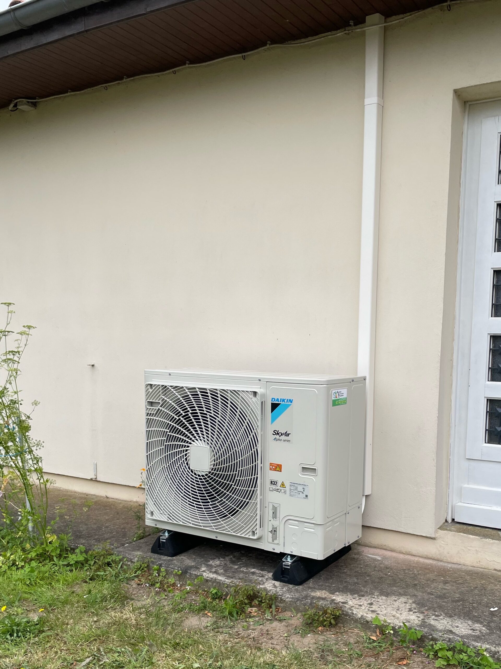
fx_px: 502
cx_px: 250
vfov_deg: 67.3
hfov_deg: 53.0
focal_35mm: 26
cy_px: 334
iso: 32
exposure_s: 1/2053
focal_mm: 4.2
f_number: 1.6
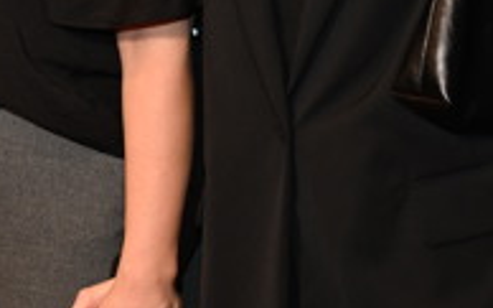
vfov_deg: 9.3
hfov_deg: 14.8
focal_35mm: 138
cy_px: -94
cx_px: -46
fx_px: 1853
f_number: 4.5
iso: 1000
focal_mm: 38
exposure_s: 1/160
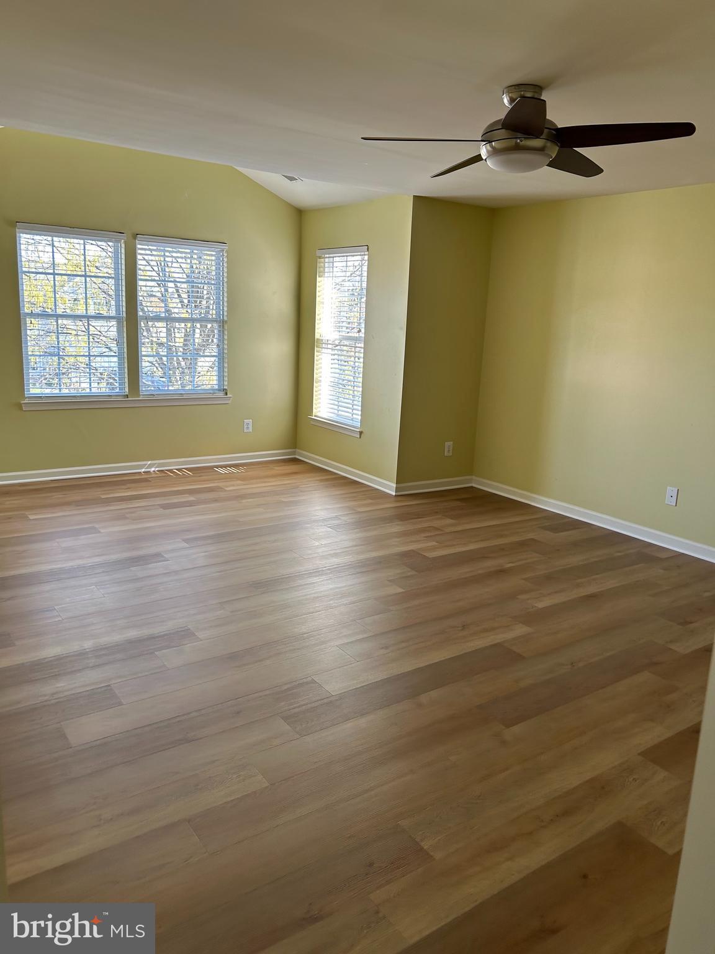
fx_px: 716
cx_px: 358
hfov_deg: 53.1
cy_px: 477
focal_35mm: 26
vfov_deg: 67.3
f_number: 1.5
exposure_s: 1/126
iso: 64
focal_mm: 5.7
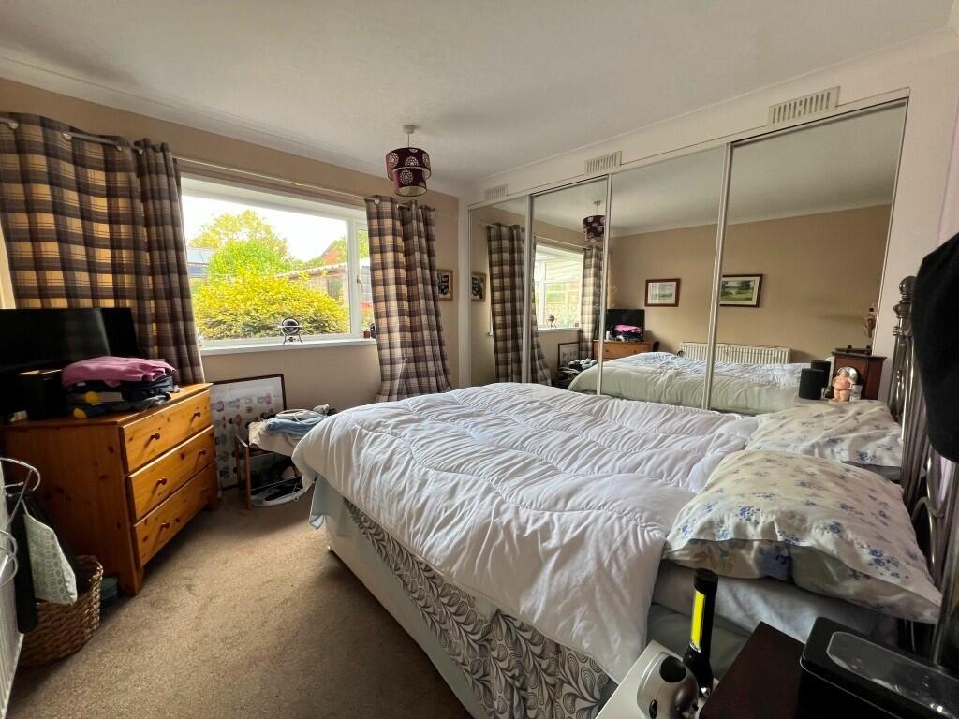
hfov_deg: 106.2
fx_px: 360
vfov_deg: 89.9
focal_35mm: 13
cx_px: 480
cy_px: 360
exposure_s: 1/99
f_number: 1.8
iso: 64
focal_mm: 1.57
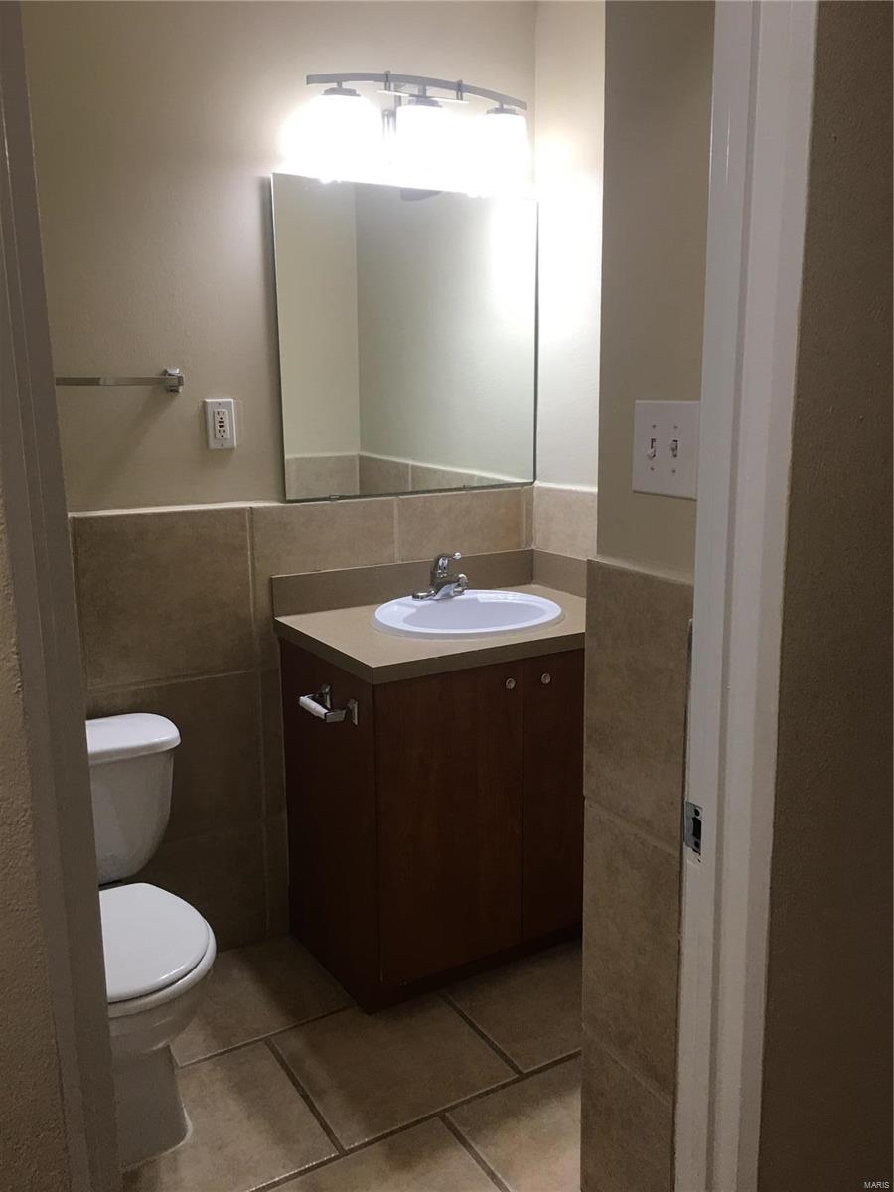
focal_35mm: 29
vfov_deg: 61.7
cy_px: 596
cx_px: 447
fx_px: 999
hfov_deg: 48.2
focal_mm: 4.15
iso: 25
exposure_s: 1/30
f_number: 2.2
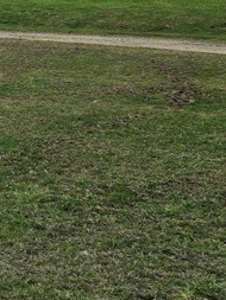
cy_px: 19
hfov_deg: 14.3
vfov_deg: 20.6
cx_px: -167
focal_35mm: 93
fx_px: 809
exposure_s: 1/393
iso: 12
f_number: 1.7
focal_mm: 6.3
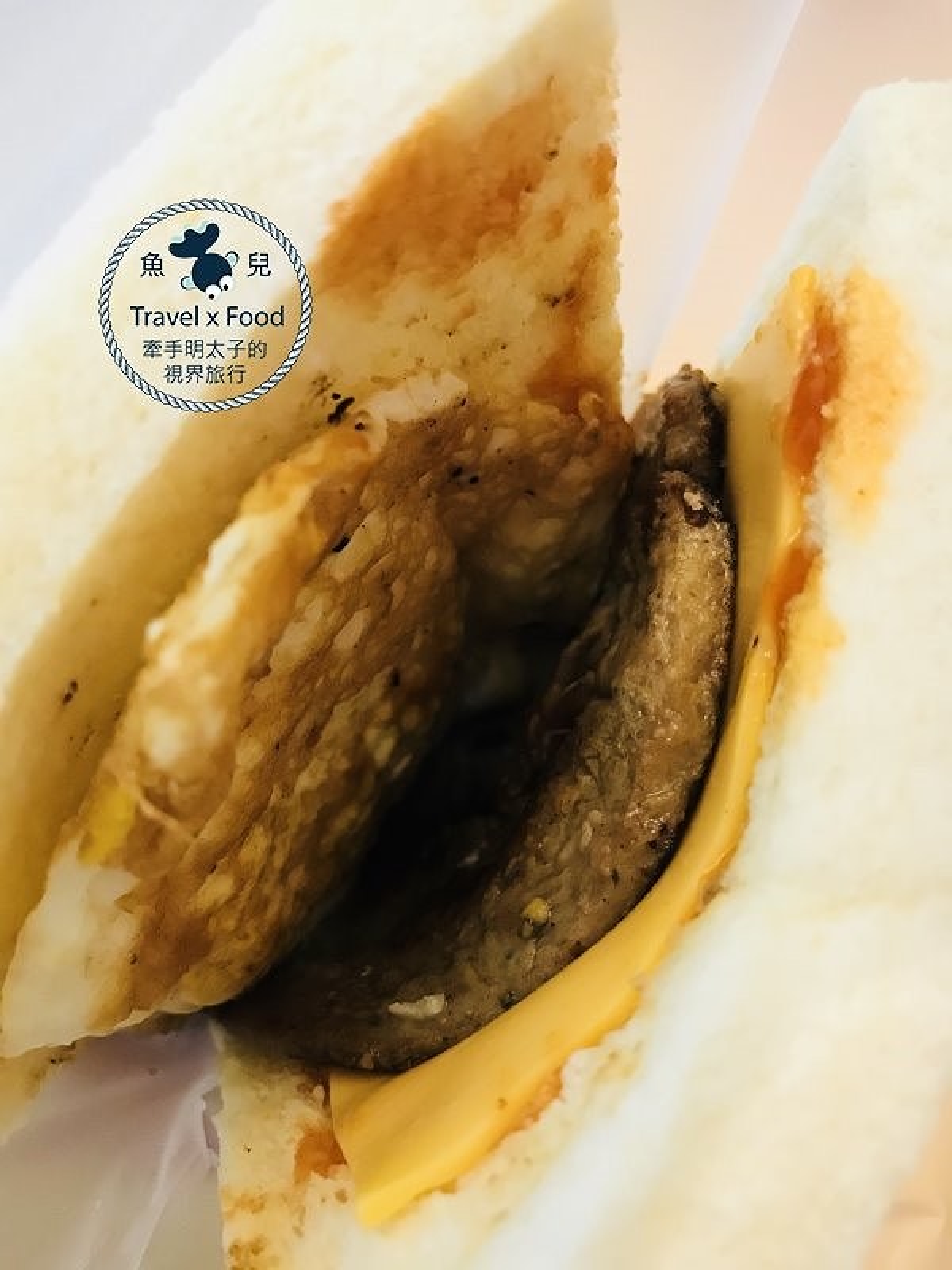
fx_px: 1027
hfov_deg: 49.7
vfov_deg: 63.4
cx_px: 476
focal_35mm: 28
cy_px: 635
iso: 80
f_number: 1.8
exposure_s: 1/15
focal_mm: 3.99
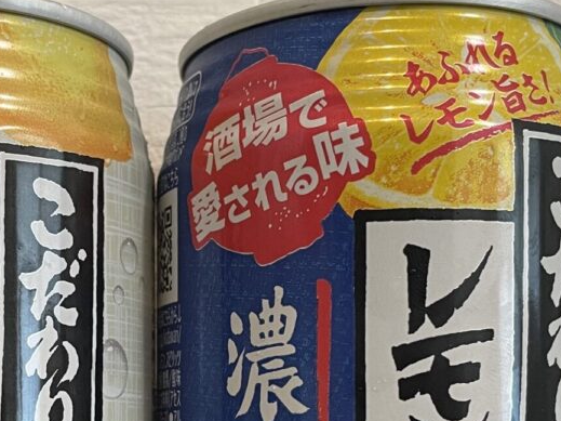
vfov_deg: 18.6
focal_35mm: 77
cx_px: 126
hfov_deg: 25.0
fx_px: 1248
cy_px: 436
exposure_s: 1/50
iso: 100
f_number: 1.6
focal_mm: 4.2
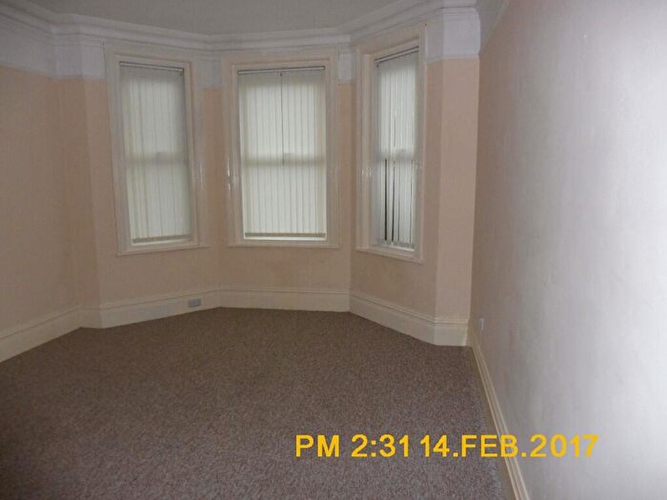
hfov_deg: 71.6
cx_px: 334
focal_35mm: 24
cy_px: 250
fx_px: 462
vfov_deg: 56.8
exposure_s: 1/60
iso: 200
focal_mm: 4.3
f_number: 3.3
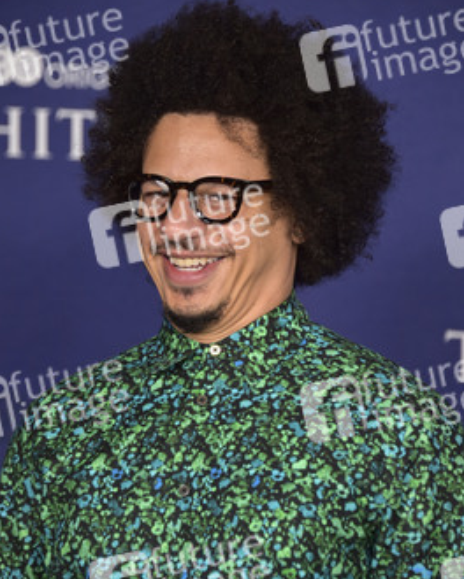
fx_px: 3708
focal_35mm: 216
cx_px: 231
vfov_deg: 8.9
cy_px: 314
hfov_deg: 7.2
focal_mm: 190
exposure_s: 1/250
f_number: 5.6
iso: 1600
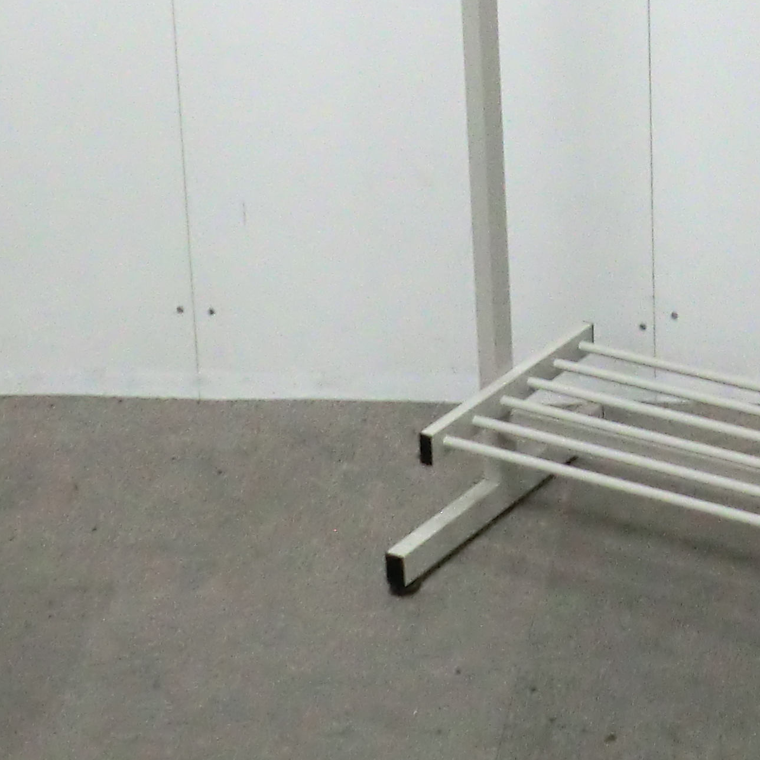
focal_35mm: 95
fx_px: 2360
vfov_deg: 17.5
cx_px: 813
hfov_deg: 17.7
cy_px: -132
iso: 640
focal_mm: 5.8
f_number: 3.5
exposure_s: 1/60
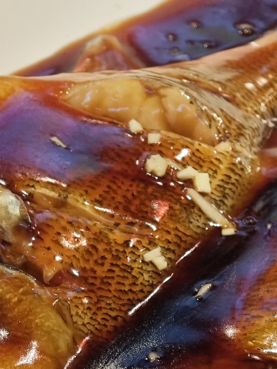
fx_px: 1931
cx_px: 173
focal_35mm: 181
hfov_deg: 8.2
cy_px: 389
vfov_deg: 10.8
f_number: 2
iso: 640
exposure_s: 1/98
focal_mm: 9
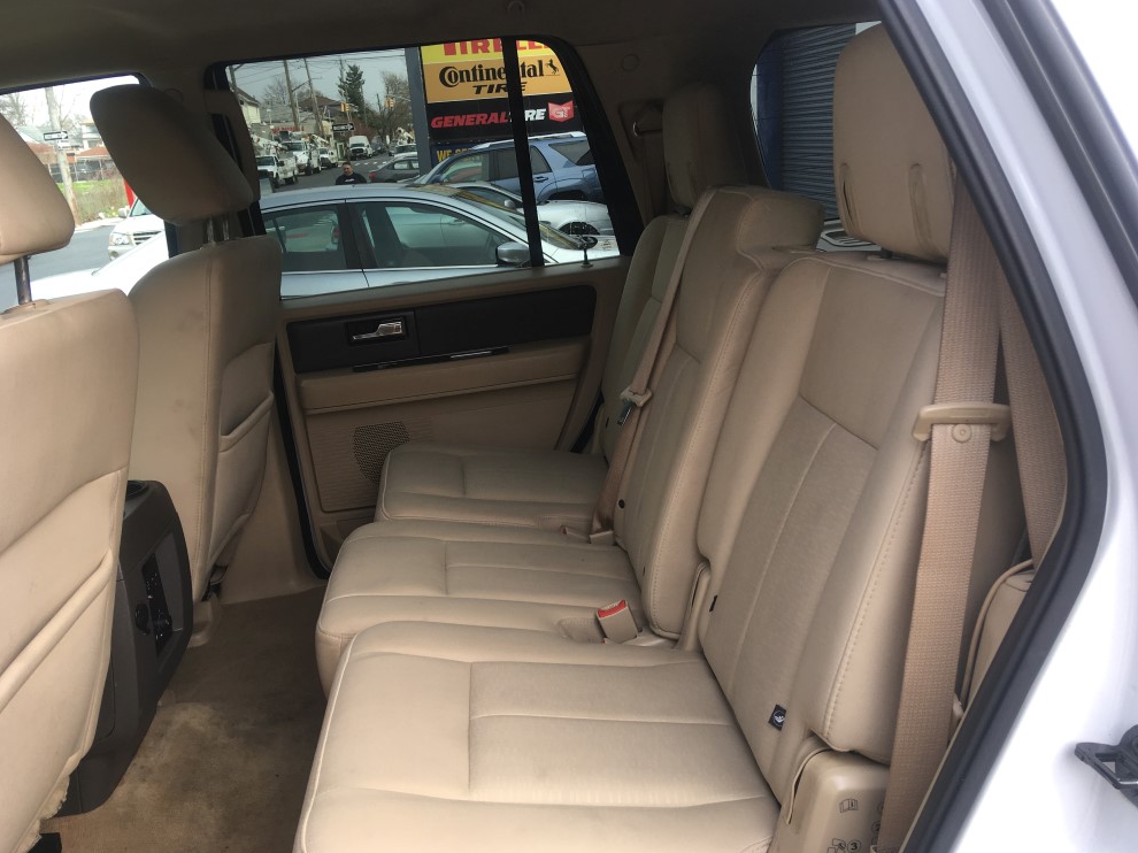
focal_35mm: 30
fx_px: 986
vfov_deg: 46.8
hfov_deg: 60.0
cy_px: 424
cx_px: 569
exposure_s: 1/168
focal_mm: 4.15
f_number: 2.2
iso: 25
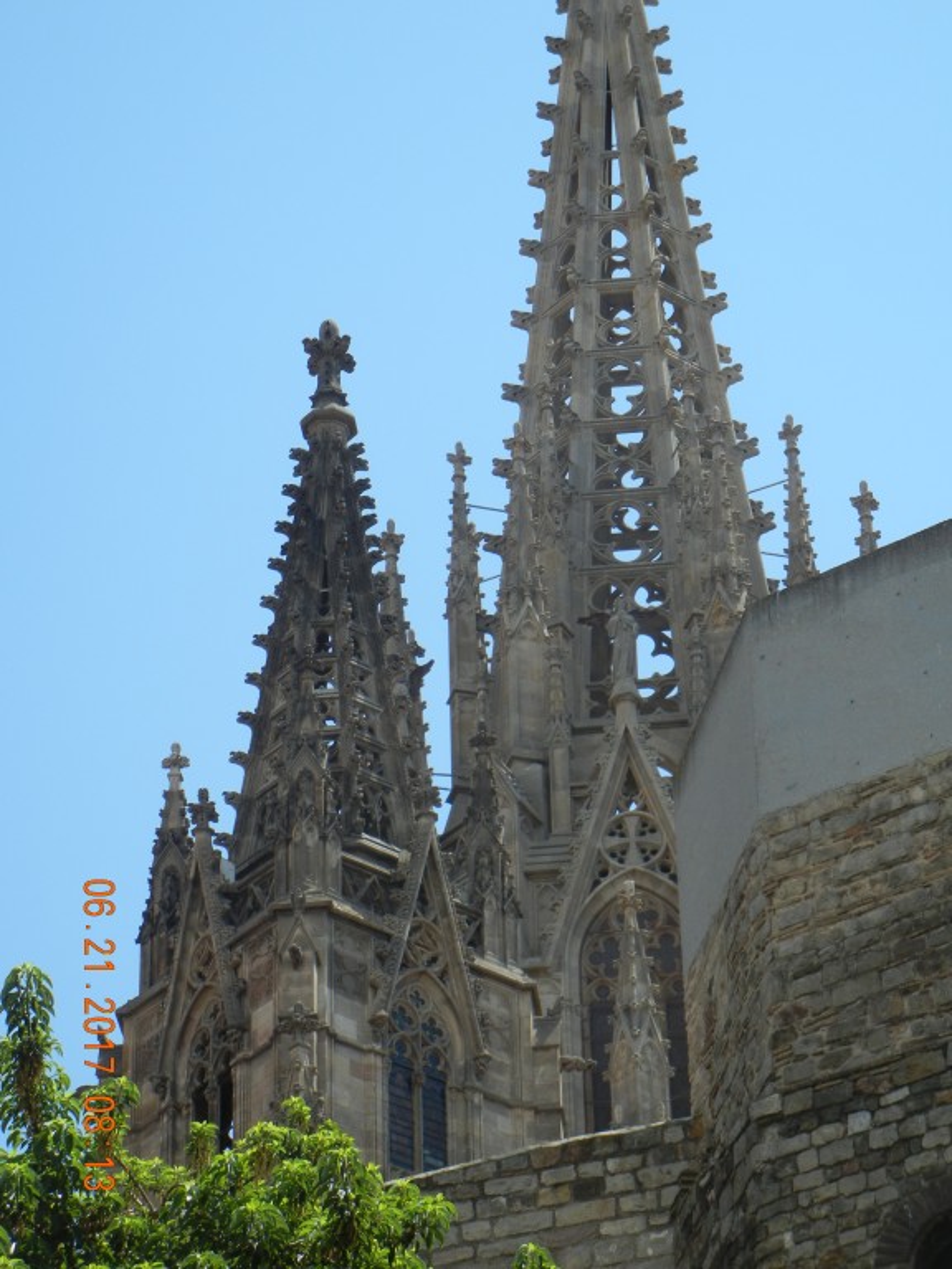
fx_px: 4254
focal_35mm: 116
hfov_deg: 12.8
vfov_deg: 17.0
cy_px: 634
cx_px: 476
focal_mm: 20.9
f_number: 4.6
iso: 160
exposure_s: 1/861
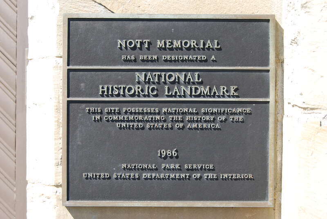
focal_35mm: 57
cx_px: 164
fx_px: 519
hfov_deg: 35.0
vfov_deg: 23.9
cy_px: 110
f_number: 8
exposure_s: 1/60
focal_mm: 38
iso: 100
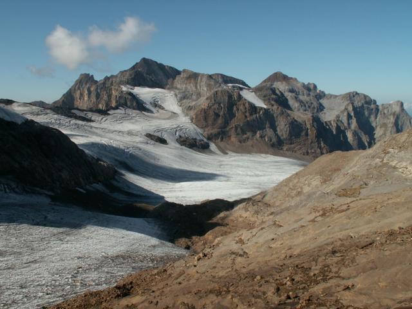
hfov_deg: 52.6
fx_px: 417
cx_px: 206
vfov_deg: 40.7
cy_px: 154
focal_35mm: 35
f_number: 8
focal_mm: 5.86
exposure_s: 1/250
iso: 50
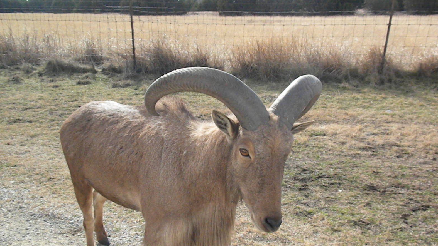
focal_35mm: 41
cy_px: 146
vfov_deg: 29.0
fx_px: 476
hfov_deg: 49.4
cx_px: 220
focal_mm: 6.6
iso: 640
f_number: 10
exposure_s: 1/337
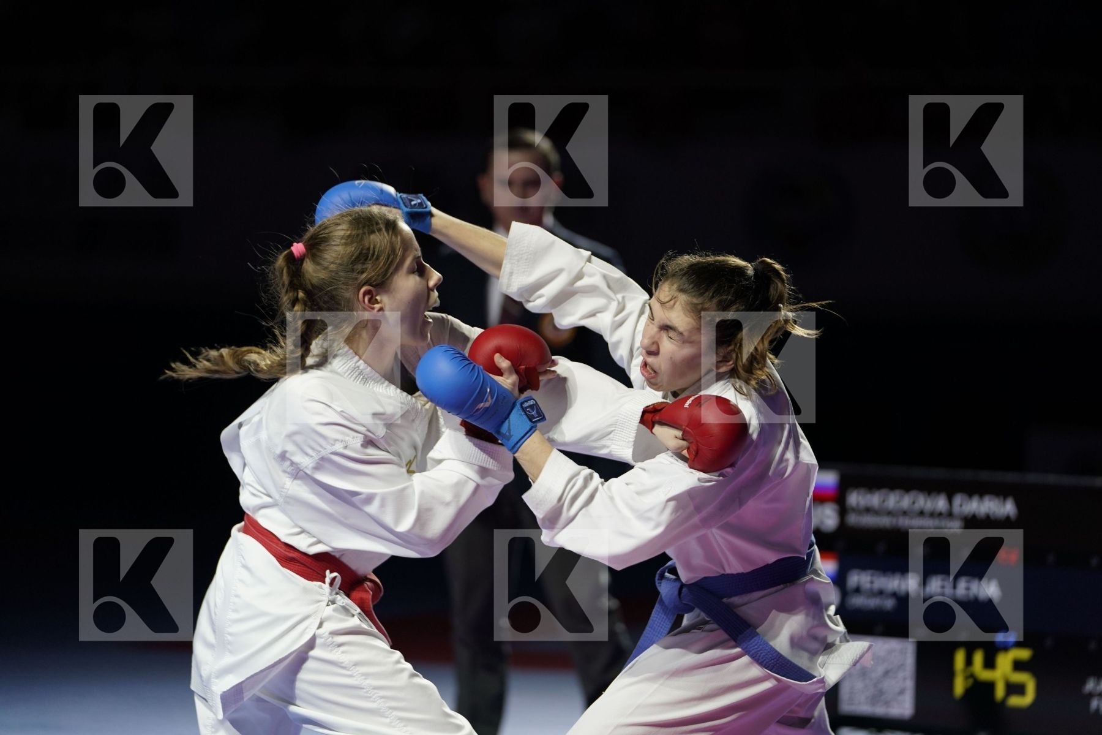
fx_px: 4530
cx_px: 551
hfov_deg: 13.9
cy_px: 368
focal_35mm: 148
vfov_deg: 9.3
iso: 1250
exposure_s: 1/1000
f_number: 2.8
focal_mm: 148
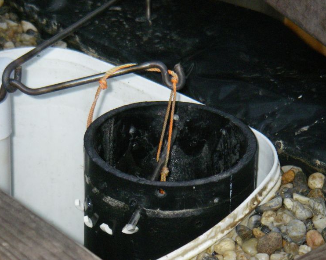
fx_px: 1157
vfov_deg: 12.8
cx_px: 174
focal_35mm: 120
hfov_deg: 16.0
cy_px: 131
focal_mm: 18.9
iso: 400
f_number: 4
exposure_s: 1/100
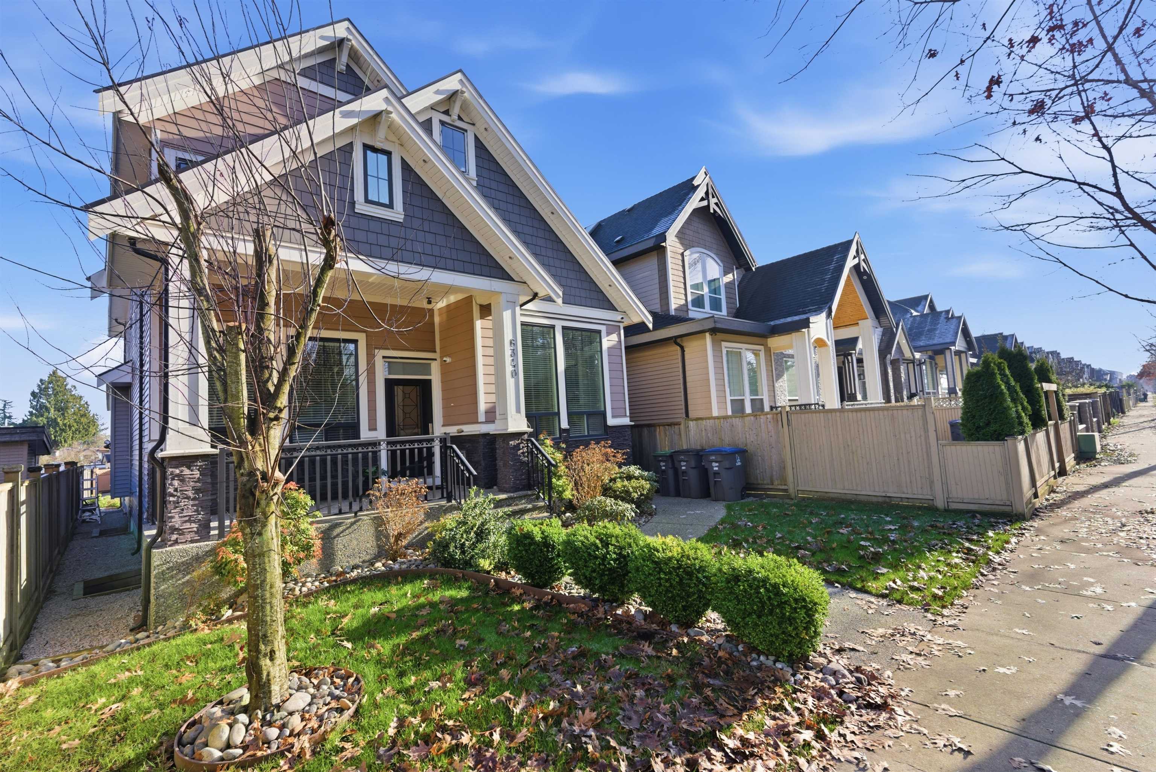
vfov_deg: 73.8
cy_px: 386
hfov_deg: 96.7
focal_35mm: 16
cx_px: 578
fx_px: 514
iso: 100
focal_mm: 16
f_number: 6.3
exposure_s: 1/400
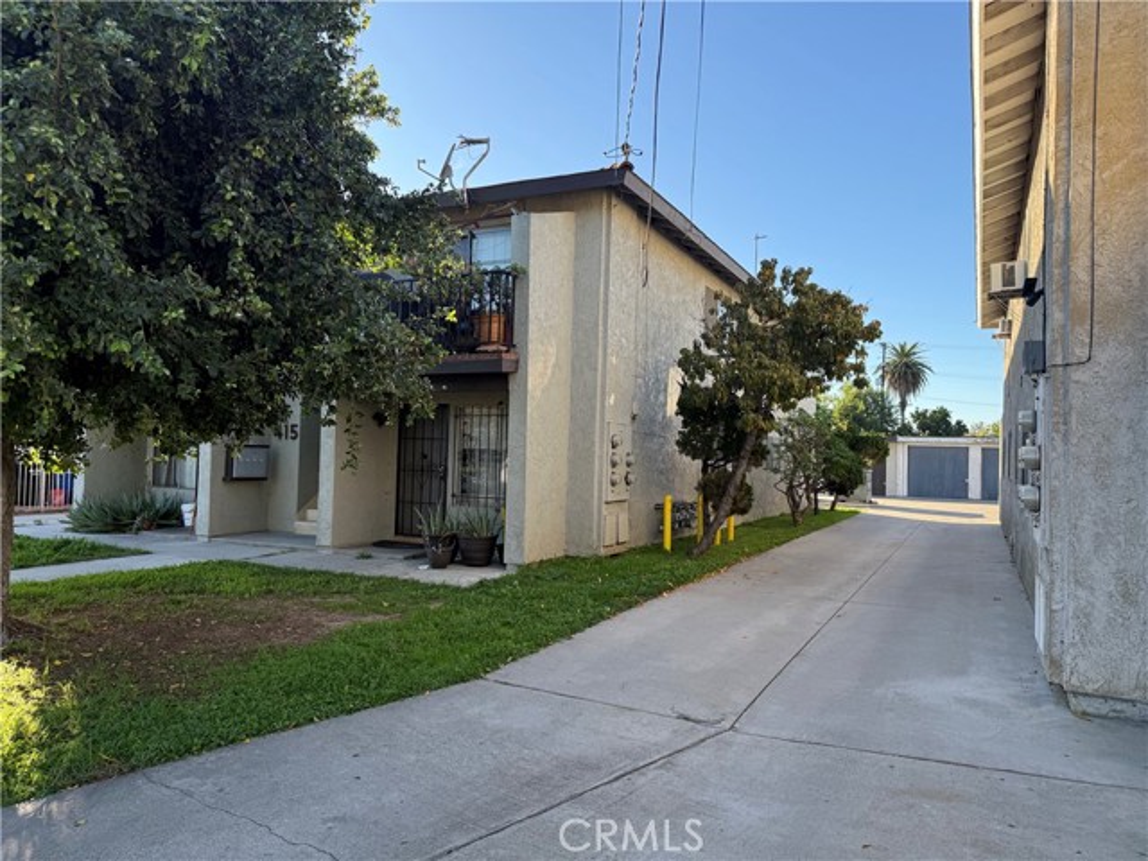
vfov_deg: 56.8
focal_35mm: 24
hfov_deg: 71.6
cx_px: 574
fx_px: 796
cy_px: 430
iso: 100
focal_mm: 6.76
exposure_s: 1/1091
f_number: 1.78
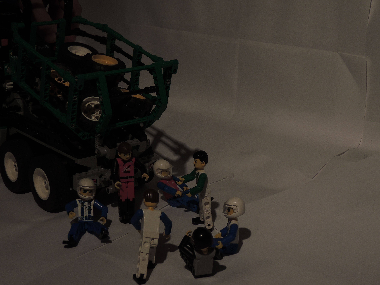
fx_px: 768
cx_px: 190
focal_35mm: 70
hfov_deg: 27.8
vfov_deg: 21.0
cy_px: 142
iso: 100
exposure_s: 1/30
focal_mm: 12.4
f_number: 3.9
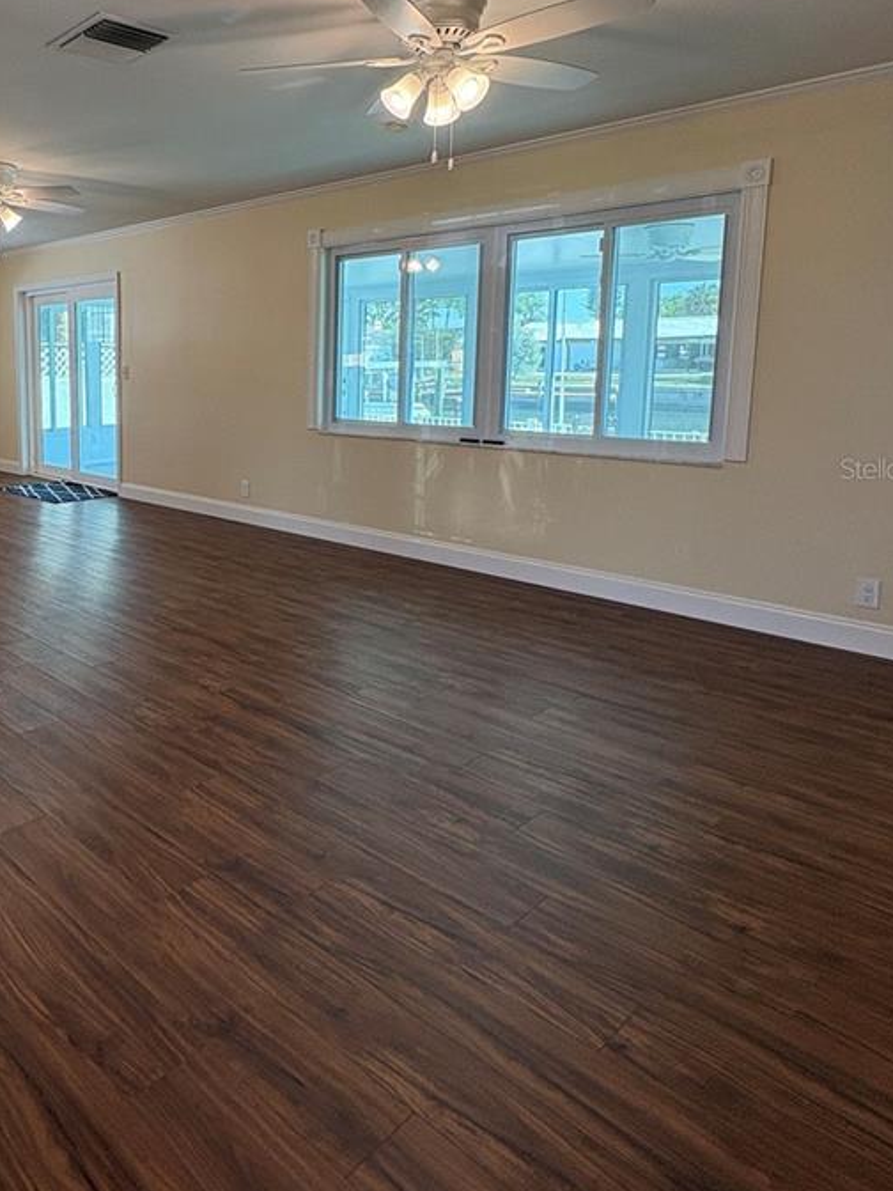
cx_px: 168
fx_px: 860
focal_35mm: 25
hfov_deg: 51.2
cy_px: 468
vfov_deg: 68.6
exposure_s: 1/120
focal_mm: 2.22
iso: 160
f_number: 2.2
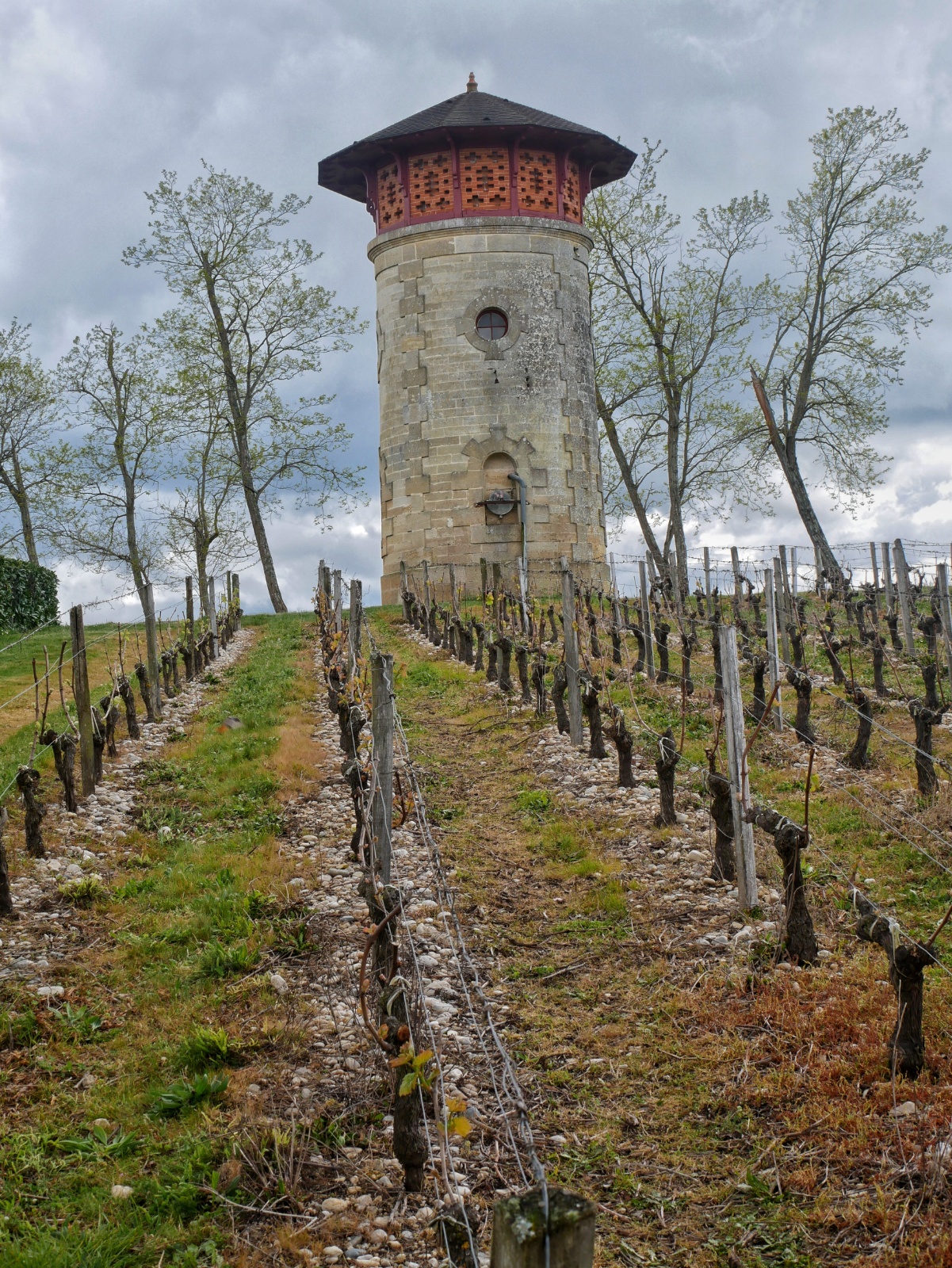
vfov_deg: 32.2
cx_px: 476
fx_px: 2199
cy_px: 634
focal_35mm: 60
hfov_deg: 24.4
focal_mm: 30
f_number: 10
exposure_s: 1/125
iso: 200
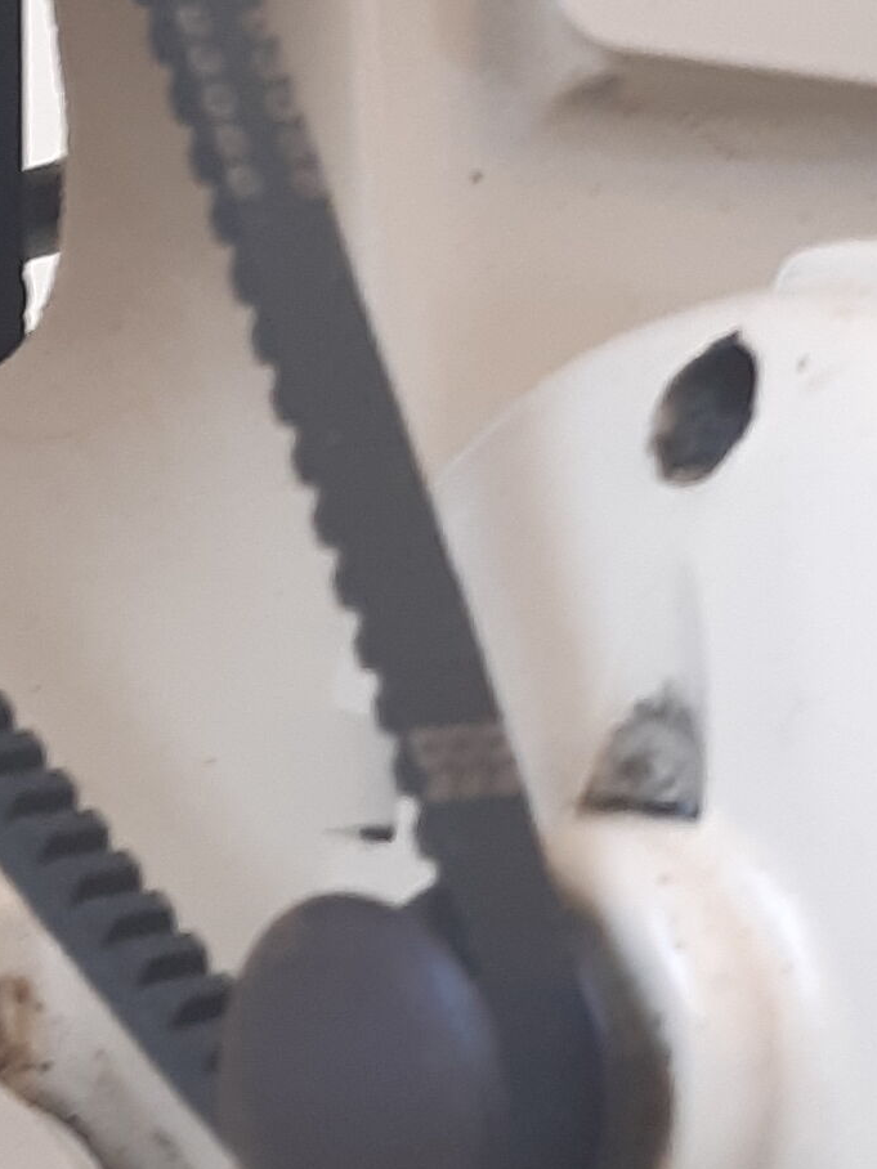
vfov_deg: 14.9
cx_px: 489
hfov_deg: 11.2
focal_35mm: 132
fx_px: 4459
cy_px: 886
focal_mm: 3.93
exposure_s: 1/50
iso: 100
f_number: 1.7
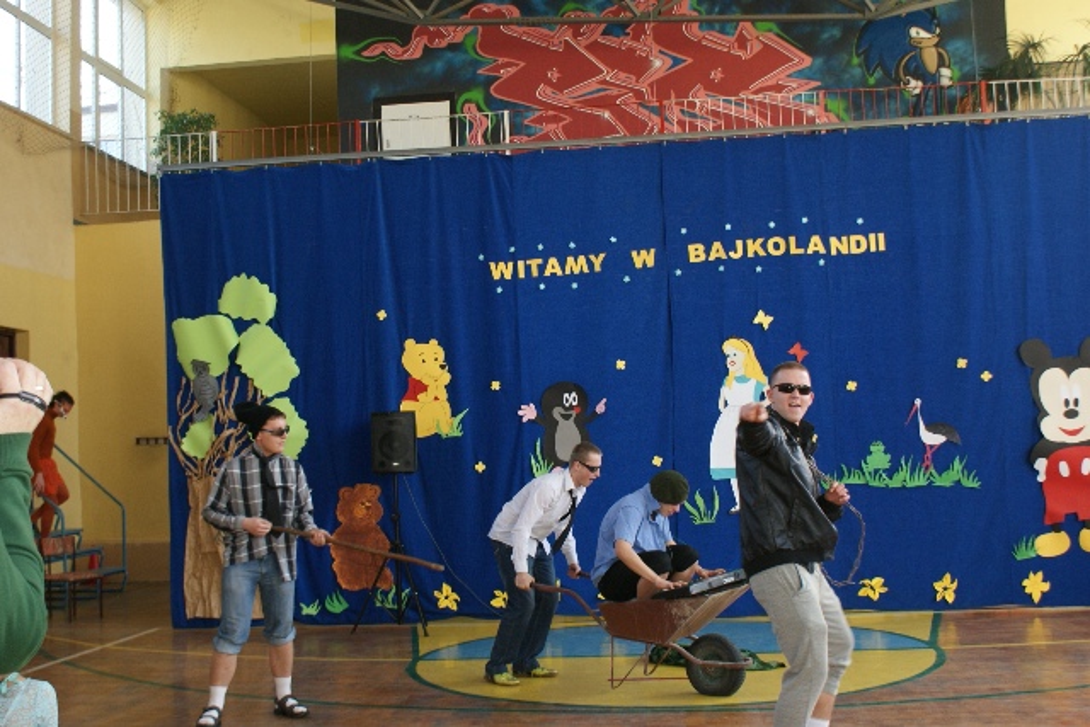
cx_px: 545
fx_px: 1272
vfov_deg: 31.9
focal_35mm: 42
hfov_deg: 46.4
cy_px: 364
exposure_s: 1/80
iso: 400
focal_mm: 28
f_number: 4.5
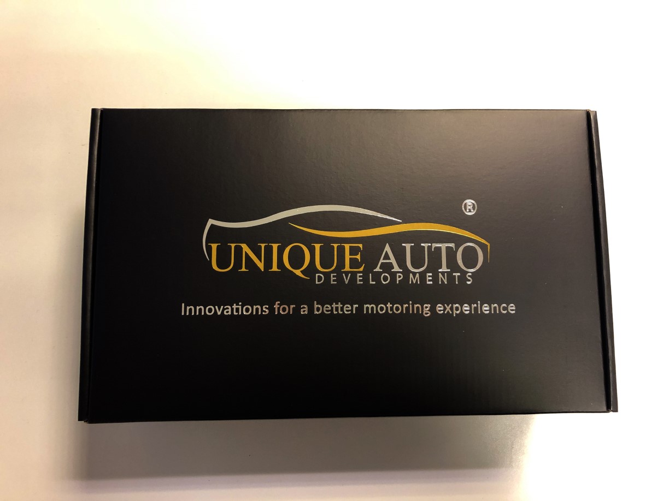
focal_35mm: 28
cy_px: 250
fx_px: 541
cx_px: 334
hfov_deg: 63.4
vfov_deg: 49.7
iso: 80
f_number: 1.8
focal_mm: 4
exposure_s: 1/17
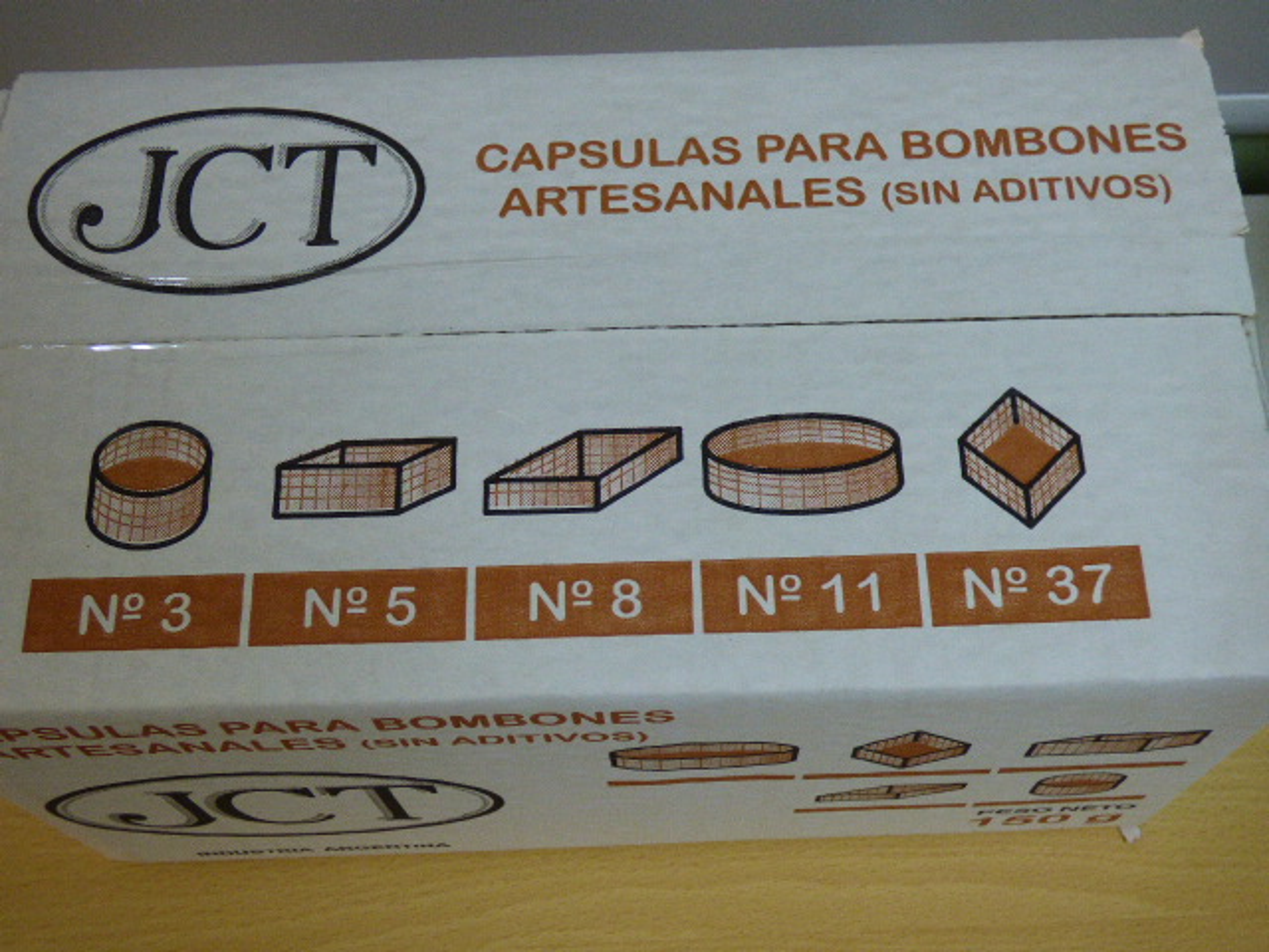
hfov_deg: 45.8
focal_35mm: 41
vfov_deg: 35.1
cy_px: 476
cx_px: 634
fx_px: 1503
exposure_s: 1/60
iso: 400
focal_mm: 7.07
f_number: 3.6
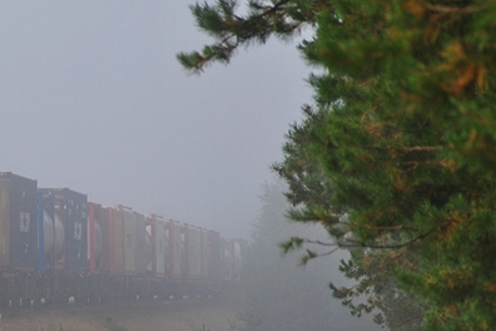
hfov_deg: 5.1
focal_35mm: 407
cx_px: 35
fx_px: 5611
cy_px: 325
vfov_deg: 3.4
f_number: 5.6
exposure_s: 1/160
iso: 100
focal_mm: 105
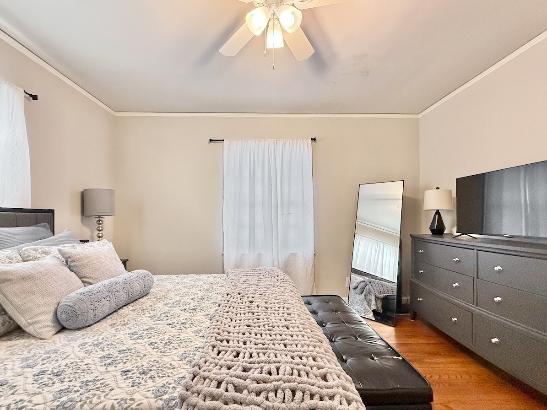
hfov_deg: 98.2
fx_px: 237
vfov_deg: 81.7
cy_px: 212
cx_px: 269
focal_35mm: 15
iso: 640
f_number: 2.2
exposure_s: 1/120
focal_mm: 2.22
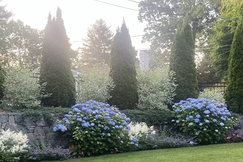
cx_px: 116
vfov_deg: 27.4
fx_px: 324
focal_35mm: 48
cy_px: 136
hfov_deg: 41.1
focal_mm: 5.1
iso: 50
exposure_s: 1/122
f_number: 1.6
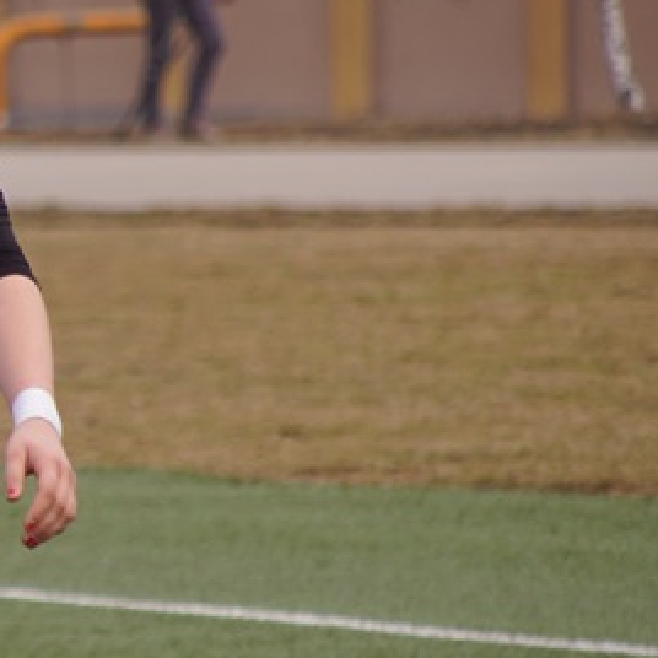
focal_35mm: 855
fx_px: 18387
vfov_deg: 2.1
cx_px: -307
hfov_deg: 2.0
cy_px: 279
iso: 125
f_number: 6.3
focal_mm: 180
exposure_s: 1/320
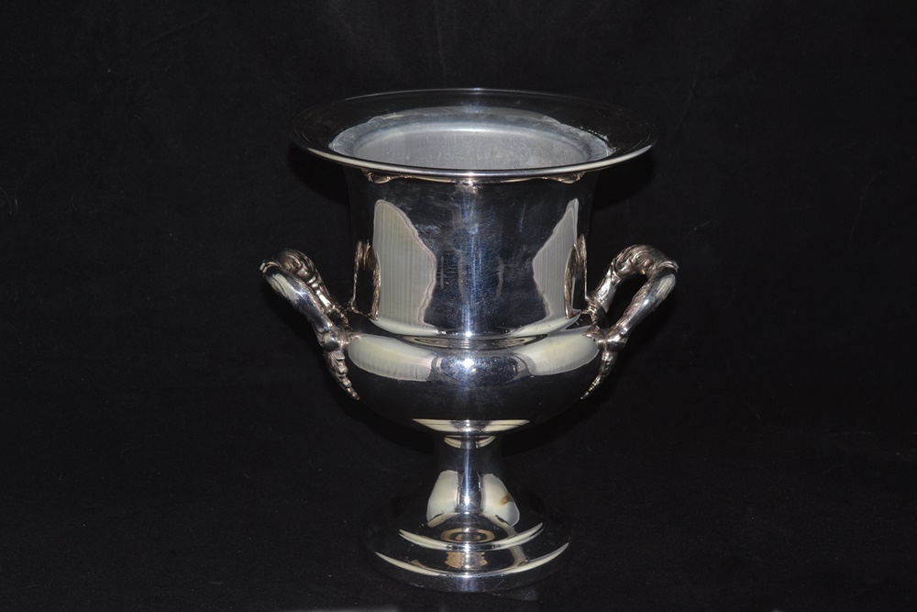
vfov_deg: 22.6
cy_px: 306
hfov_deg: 33.4
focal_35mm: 60
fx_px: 1528
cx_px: 458
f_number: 8
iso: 100
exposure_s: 1/60
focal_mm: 40
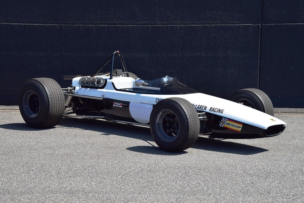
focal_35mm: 78
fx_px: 659
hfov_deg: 26.0
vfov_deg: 17.5
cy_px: 102
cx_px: 152
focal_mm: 52
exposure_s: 1/250
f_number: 10
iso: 400
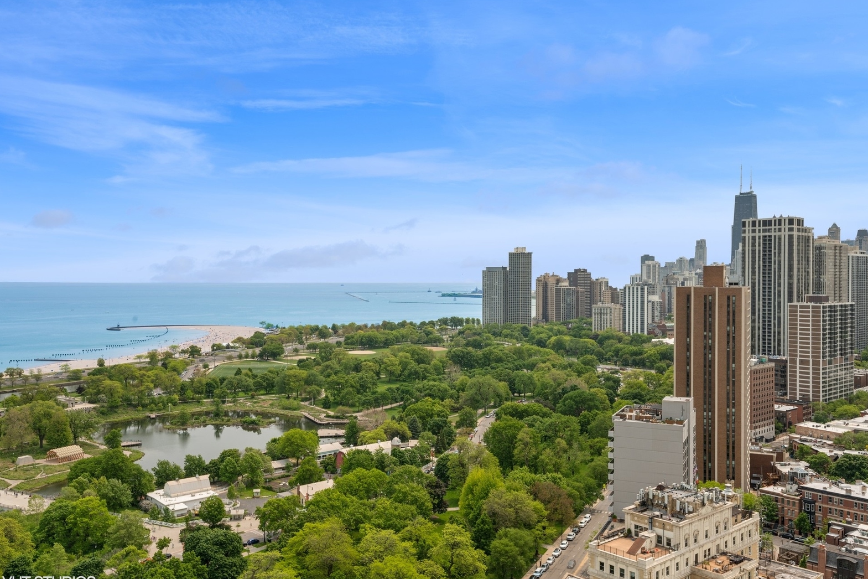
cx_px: 430
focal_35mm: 31
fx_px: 736
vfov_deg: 42.9
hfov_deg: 61.1
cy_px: 294
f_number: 13
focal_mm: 29.5
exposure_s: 1/80
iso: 100
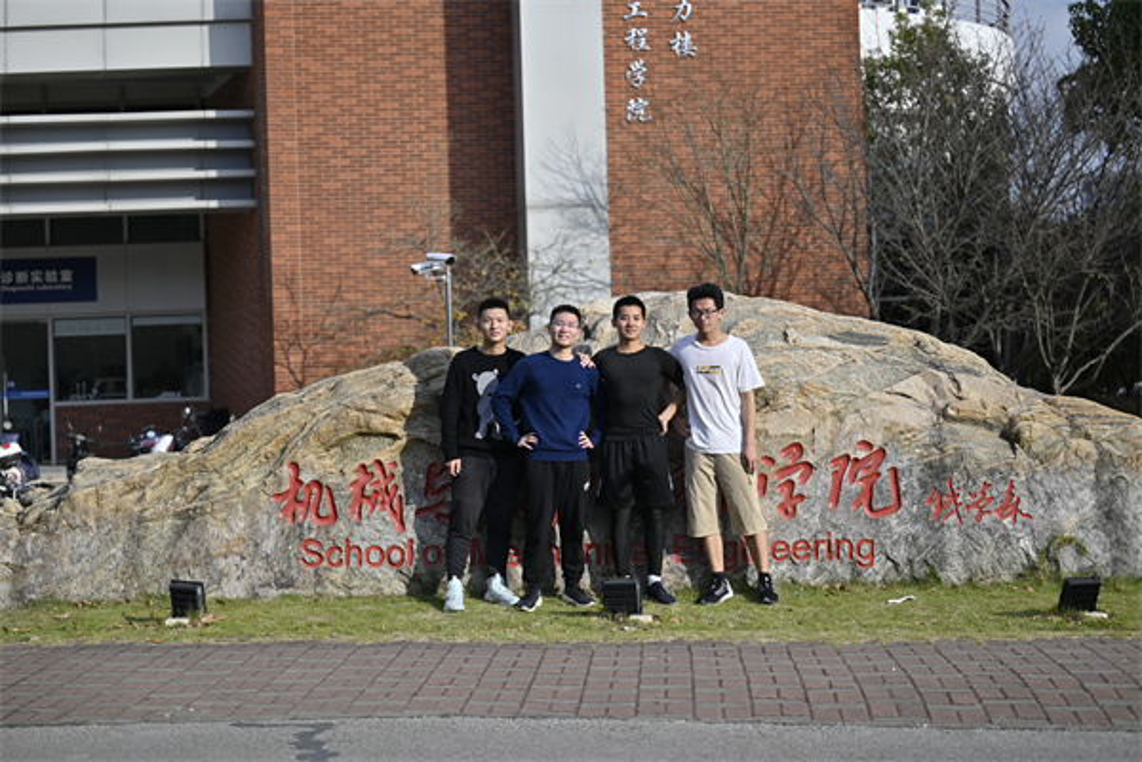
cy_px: 381
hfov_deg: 28.8
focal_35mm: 70
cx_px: 571
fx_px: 2220
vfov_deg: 19.5
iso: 100
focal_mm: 70
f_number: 2.8
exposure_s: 1/1600
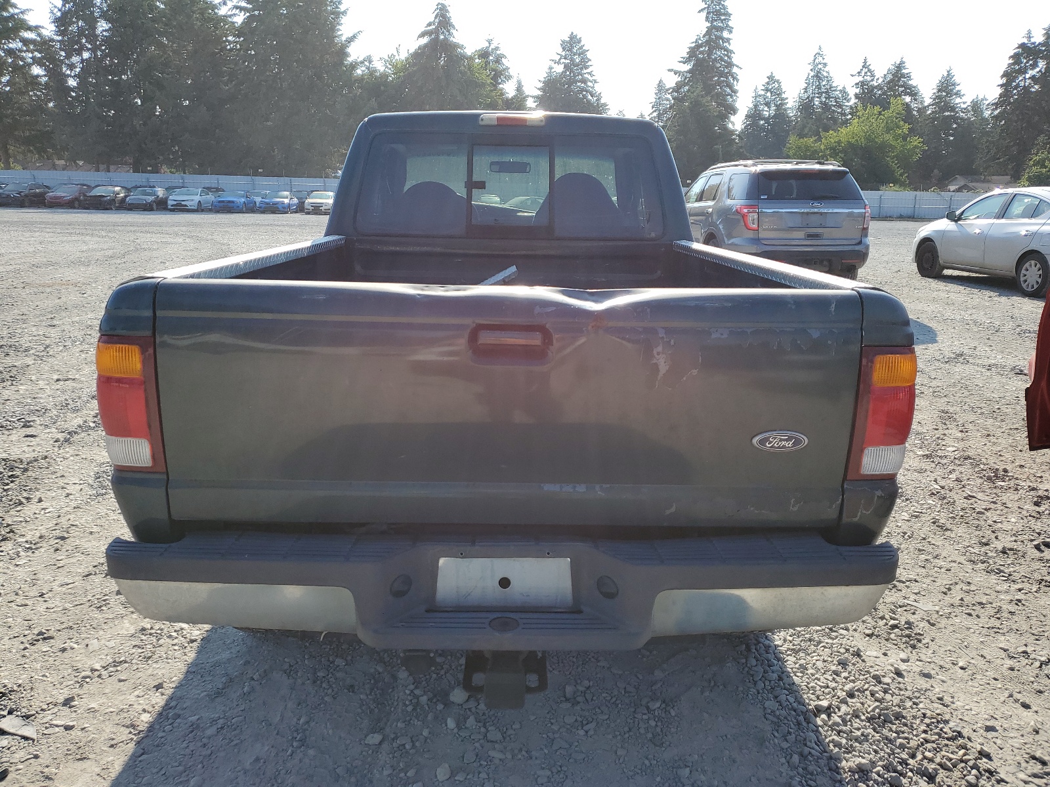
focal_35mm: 26
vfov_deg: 53.1
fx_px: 789
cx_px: 525
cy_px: 394
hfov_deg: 67.3
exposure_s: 1/2000
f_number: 1.5
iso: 50
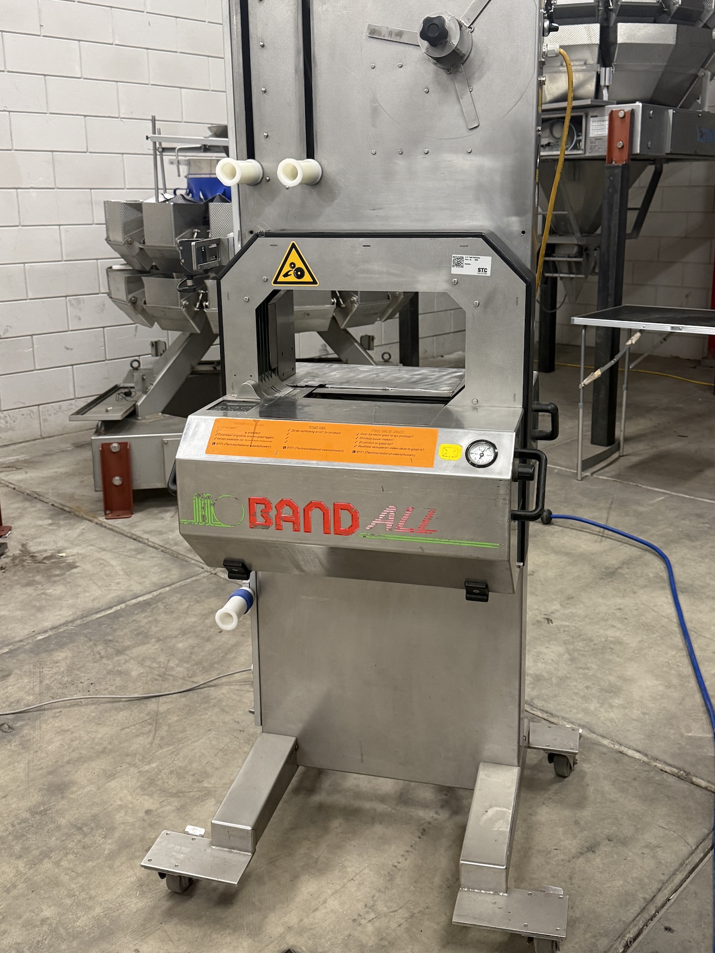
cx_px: 383
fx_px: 909
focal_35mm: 33
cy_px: 400
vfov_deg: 55.1
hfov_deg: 42.9
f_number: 1.78
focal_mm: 6.76
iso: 320
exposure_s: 1/50
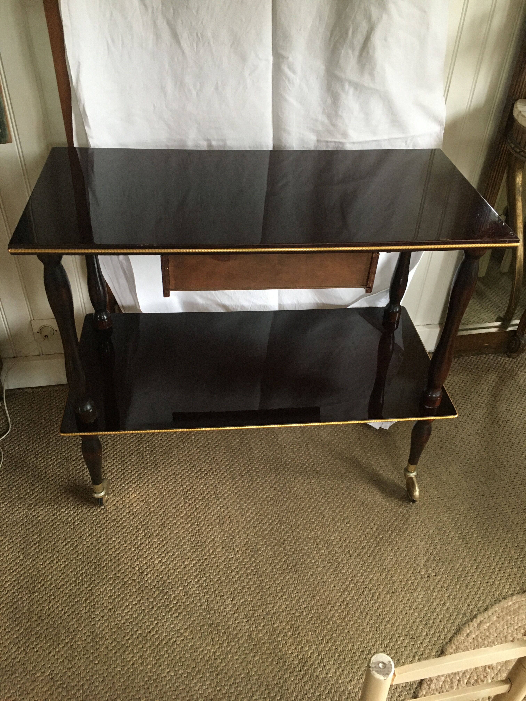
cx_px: 263
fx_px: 588
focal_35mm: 29
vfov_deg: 61.7
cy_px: 350
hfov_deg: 48.2
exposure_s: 1/33
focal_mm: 4.15
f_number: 2.2
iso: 200
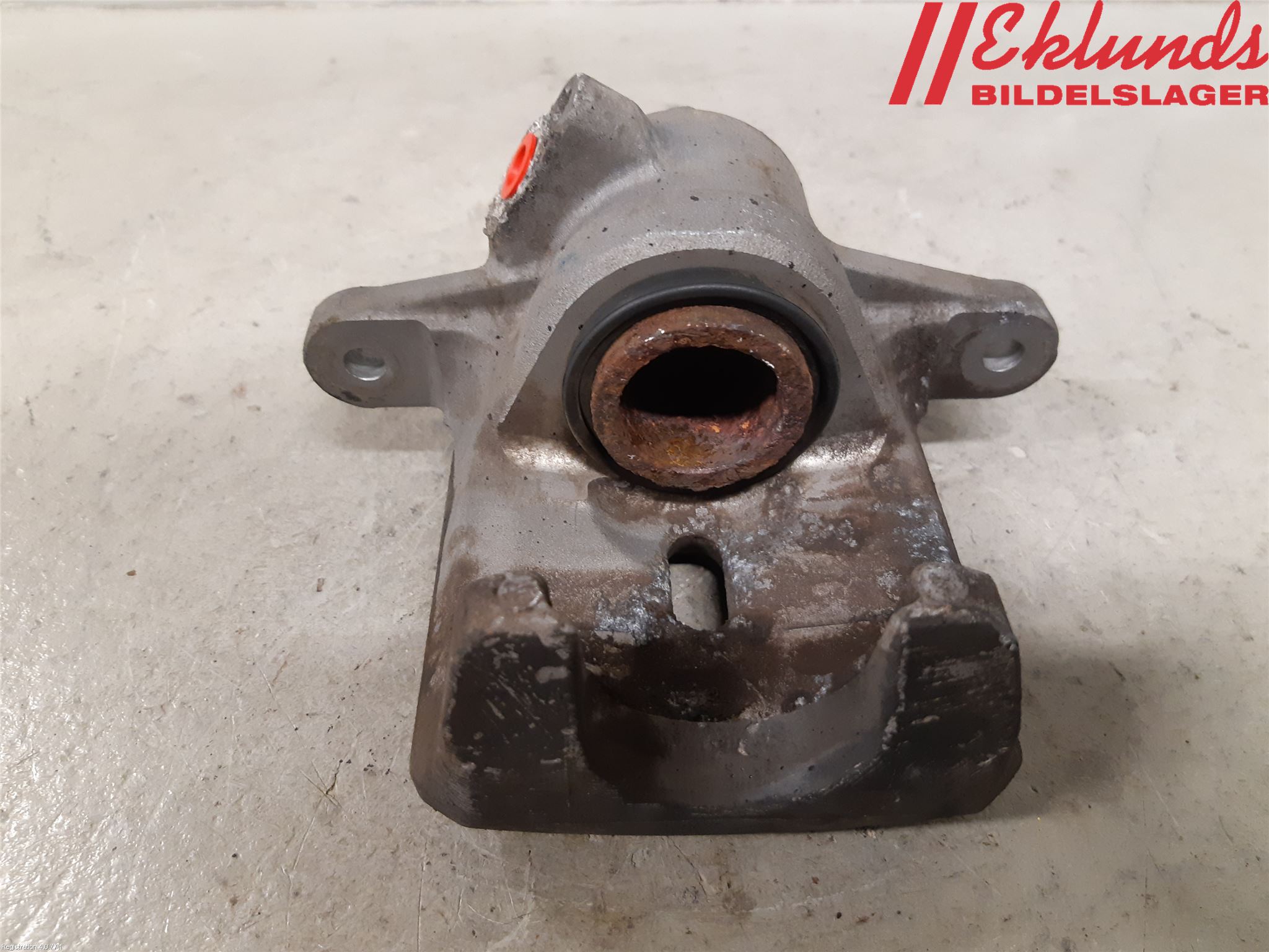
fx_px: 953
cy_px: 476
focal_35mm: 26
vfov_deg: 53.1
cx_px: 634
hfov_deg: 67.3
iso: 250
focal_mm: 3.93
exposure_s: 1/33
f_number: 1.7
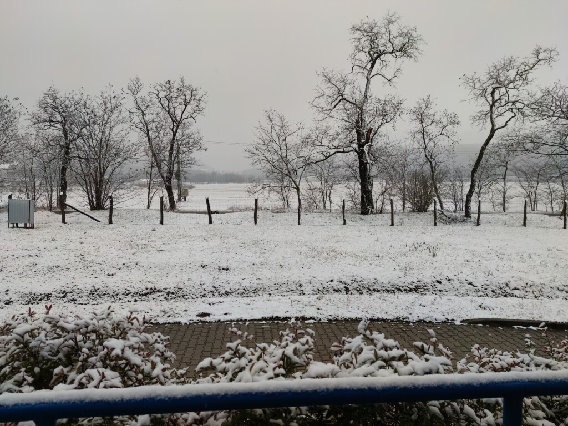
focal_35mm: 24
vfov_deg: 56.8
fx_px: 394
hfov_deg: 71.6
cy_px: 213
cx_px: 284
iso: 50
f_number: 1.69
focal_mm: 6.72
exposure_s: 1/242
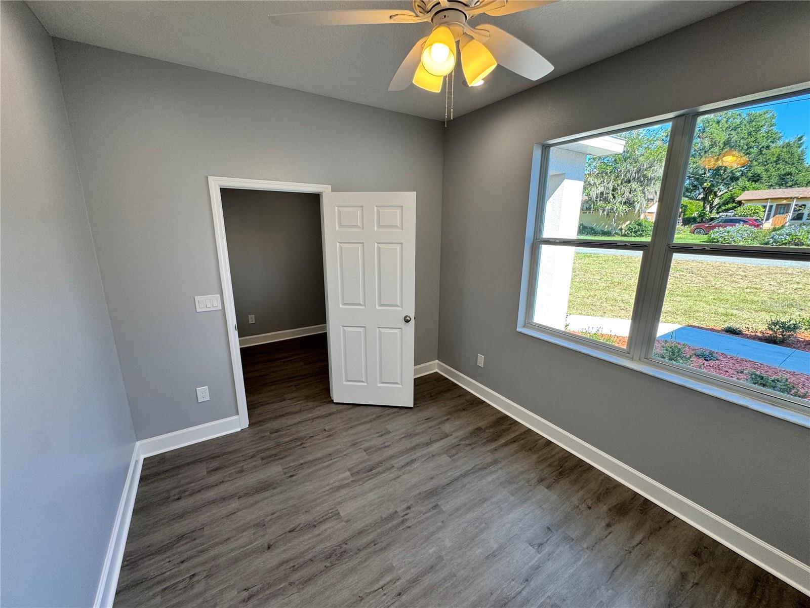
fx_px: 328
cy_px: 304
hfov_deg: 102.1
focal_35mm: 14
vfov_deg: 85.7
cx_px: 405
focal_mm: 2.22
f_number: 2.2
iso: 64
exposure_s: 1/120
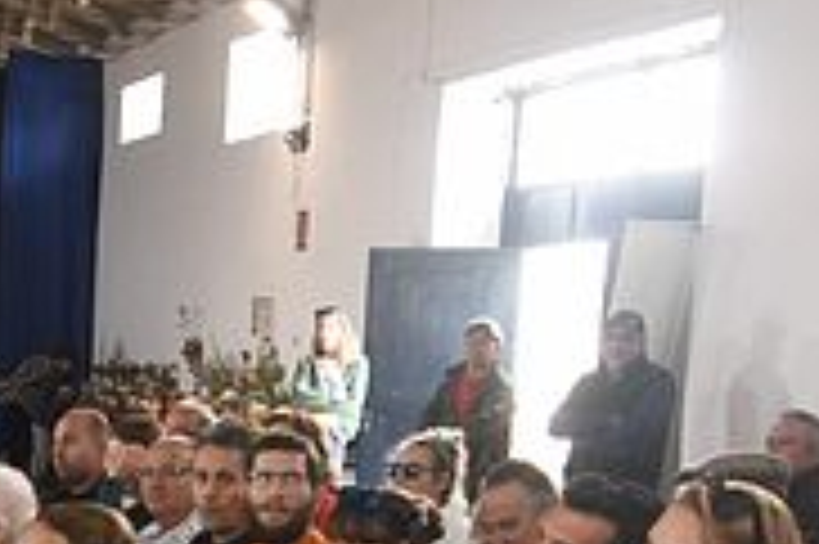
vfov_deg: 15.6
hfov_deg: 22.7
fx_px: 1909
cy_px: 656
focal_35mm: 84
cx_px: -108
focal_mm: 12
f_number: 4.5
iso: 1000
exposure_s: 1/50
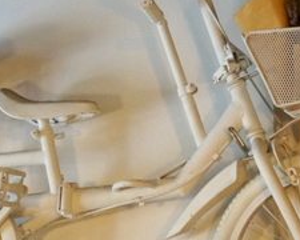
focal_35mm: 80
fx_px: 710
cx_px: 145
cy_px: 150
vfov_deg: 19.1
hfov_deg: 23.8
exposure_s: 1/160
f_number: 4
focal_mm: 20
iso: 3200
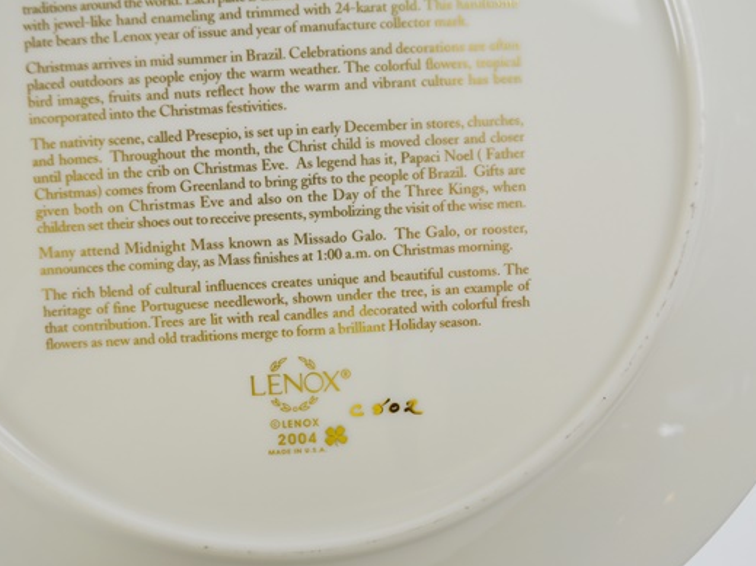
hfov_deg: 46.7
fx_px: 873
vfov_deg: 35.9
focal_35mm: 40
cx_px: 328
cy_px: 288
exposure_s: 1/125
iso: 200
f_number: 5.6
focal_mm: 24
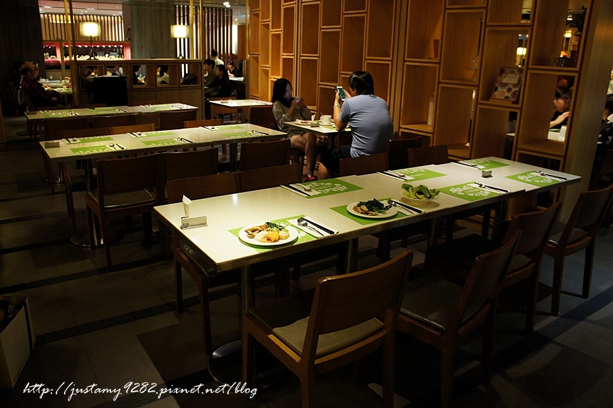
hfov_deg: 67.4
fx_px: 459
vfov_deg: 47.9
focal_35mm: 27
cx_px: 306
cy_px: 204
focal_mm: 18
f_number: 3.5
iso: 1000
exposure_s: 1/30
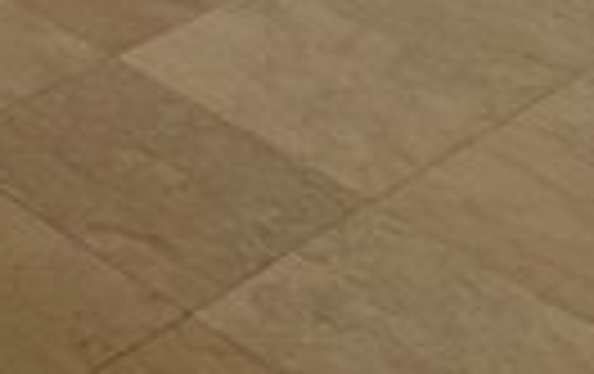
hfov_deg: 13.3
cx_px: -706
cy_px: -698
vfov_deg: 8.7
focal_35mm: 128
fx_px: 2076
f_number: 1.6
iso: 32
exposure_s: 1/258
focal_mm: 5.1
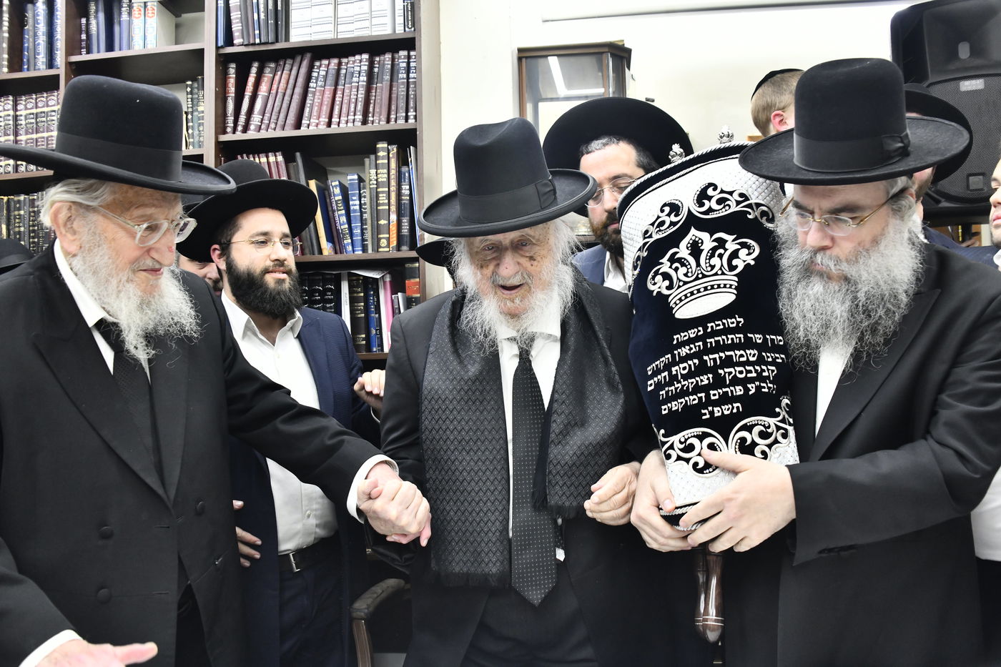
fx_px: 778
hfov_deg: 65.5
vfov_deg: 46.4
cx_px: 500
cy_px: 334
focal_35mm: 28
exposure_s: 1/160
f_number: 5.6
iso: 1250
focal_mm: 28
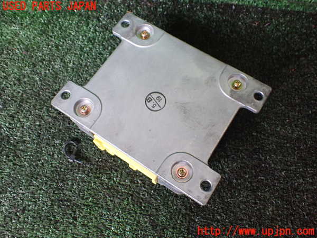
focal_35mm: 30
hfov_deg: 60.0
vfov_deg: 46.8
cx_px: 158
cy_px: 119
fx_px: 275
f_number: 2.3
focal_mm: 5.4
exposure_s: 1/30
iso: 1000
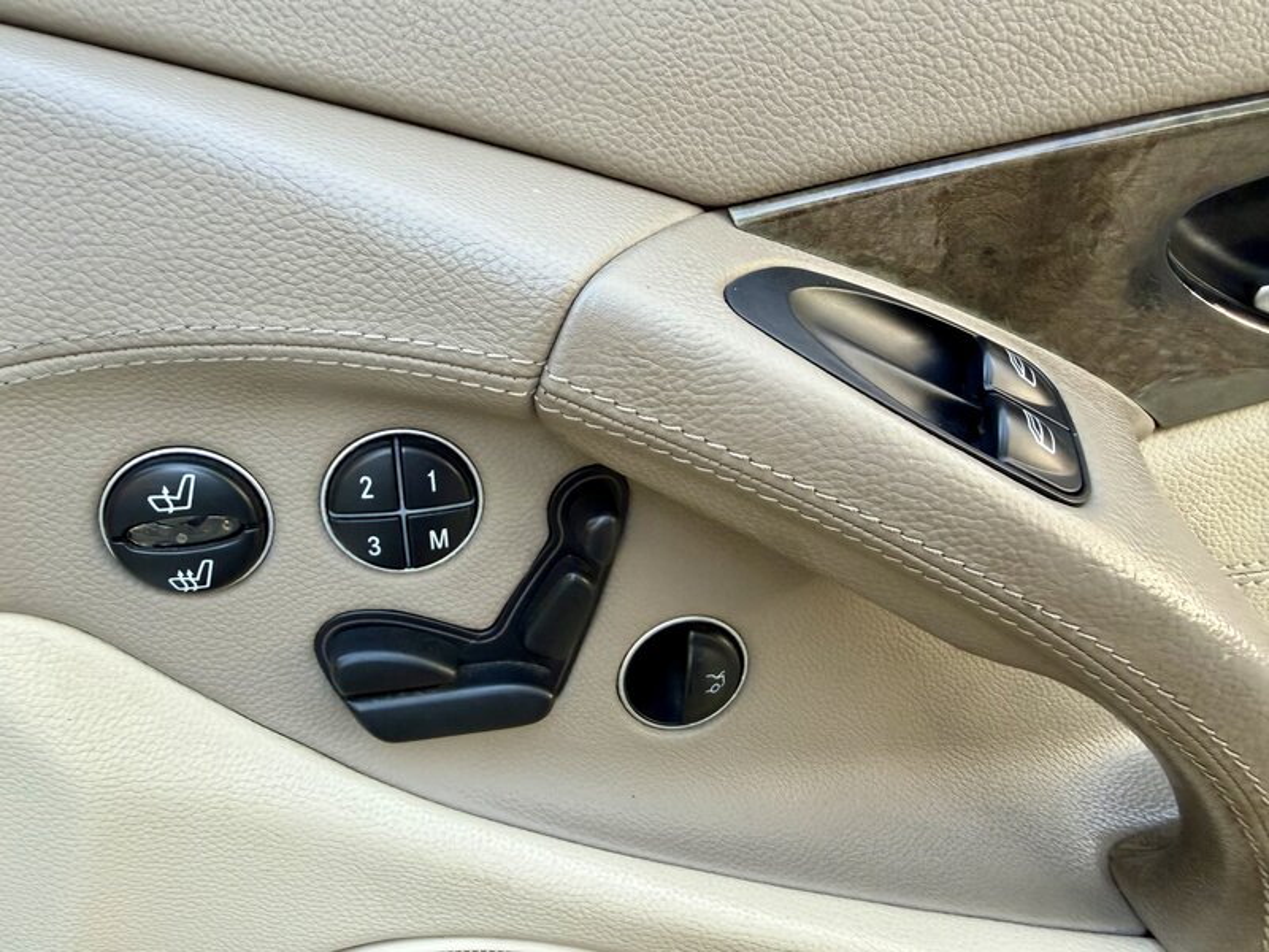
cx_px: 634
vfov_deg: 56.8
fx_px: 880
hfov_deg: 71.6
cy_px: 476
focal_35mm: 24
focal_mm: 2.22
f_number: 2.2
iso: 200
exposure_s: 1/121
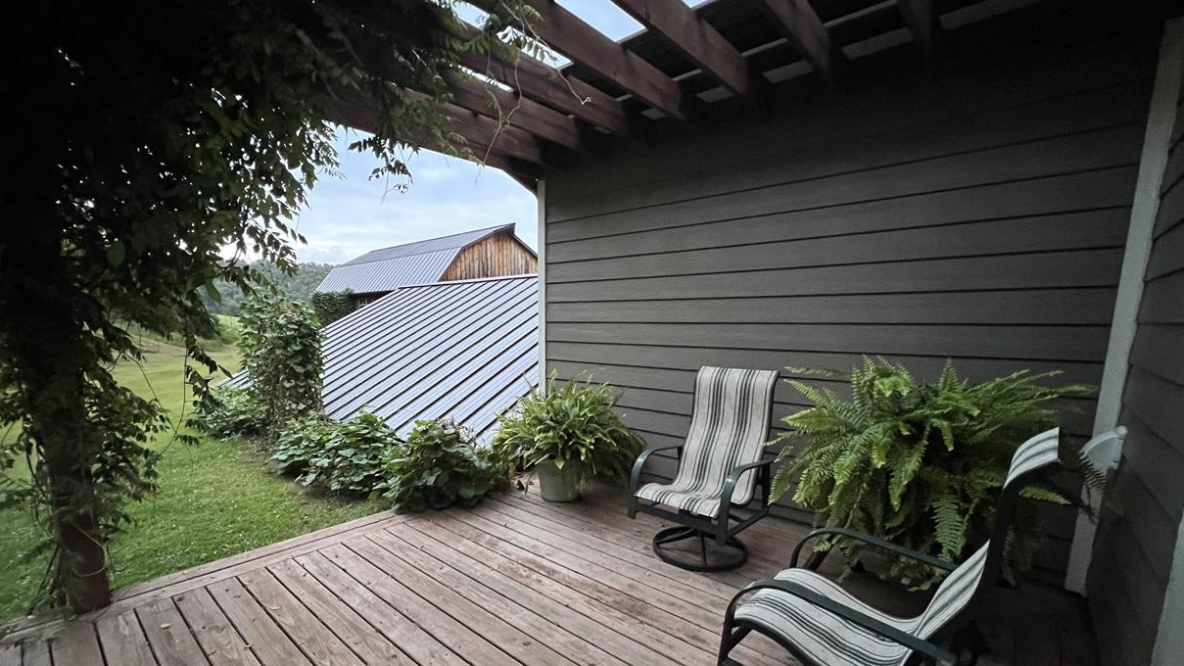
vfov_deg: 69.6
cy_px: 407
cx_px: 562
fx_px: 471
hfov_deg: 102.9
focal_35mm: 15
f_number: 1.8
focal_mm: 1.57
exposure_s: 1/40
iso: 800
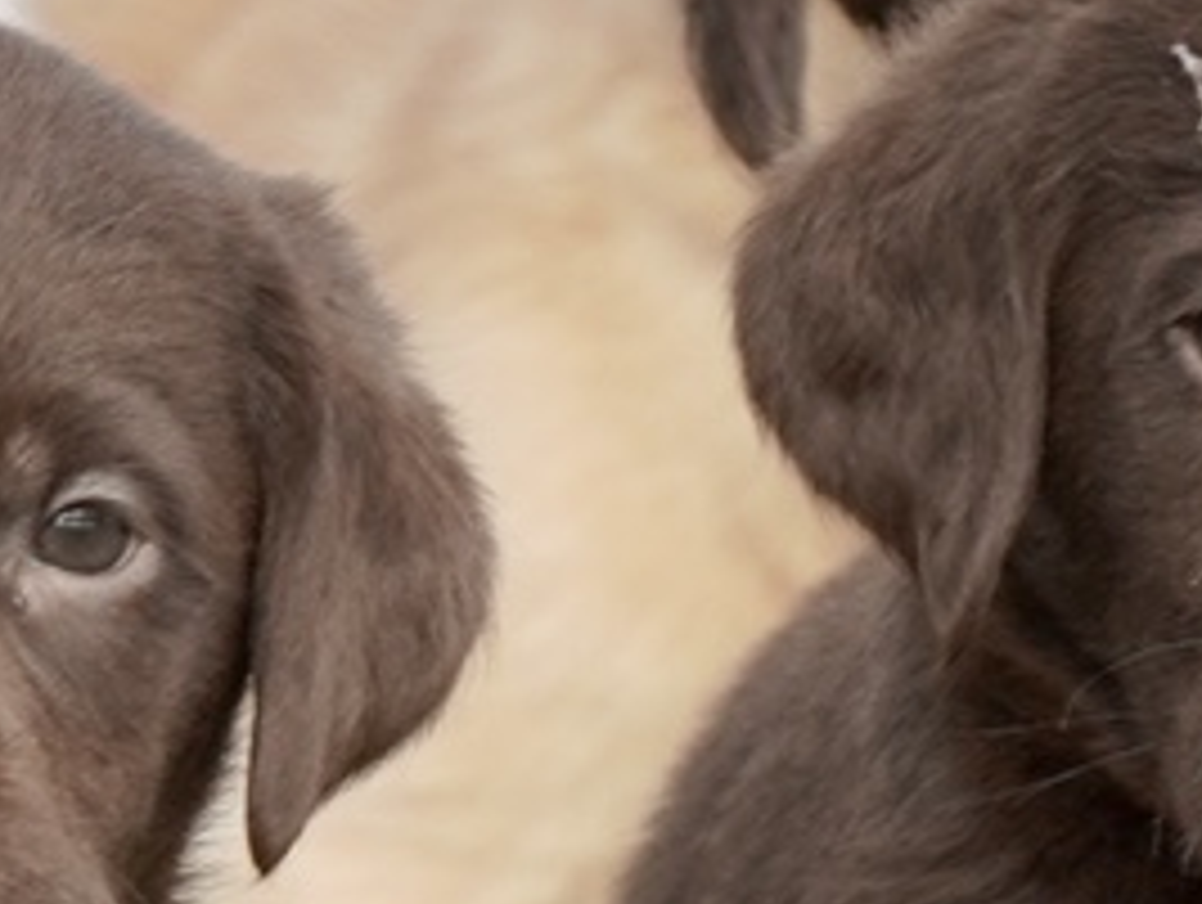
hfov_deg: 1.3
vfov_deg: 1.0
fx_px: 53582
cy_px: 1628
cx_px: 135
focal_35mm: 1541
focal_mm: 177
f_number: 6.3
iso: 250
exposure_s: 1/320
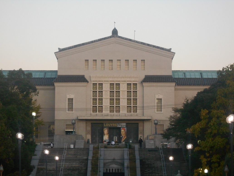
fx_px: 879
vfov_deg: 11.4
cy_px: 88
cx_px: 117
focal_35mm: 130
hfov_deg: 15.2
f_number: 6.5
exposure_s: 1/60
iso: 400
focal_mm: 23
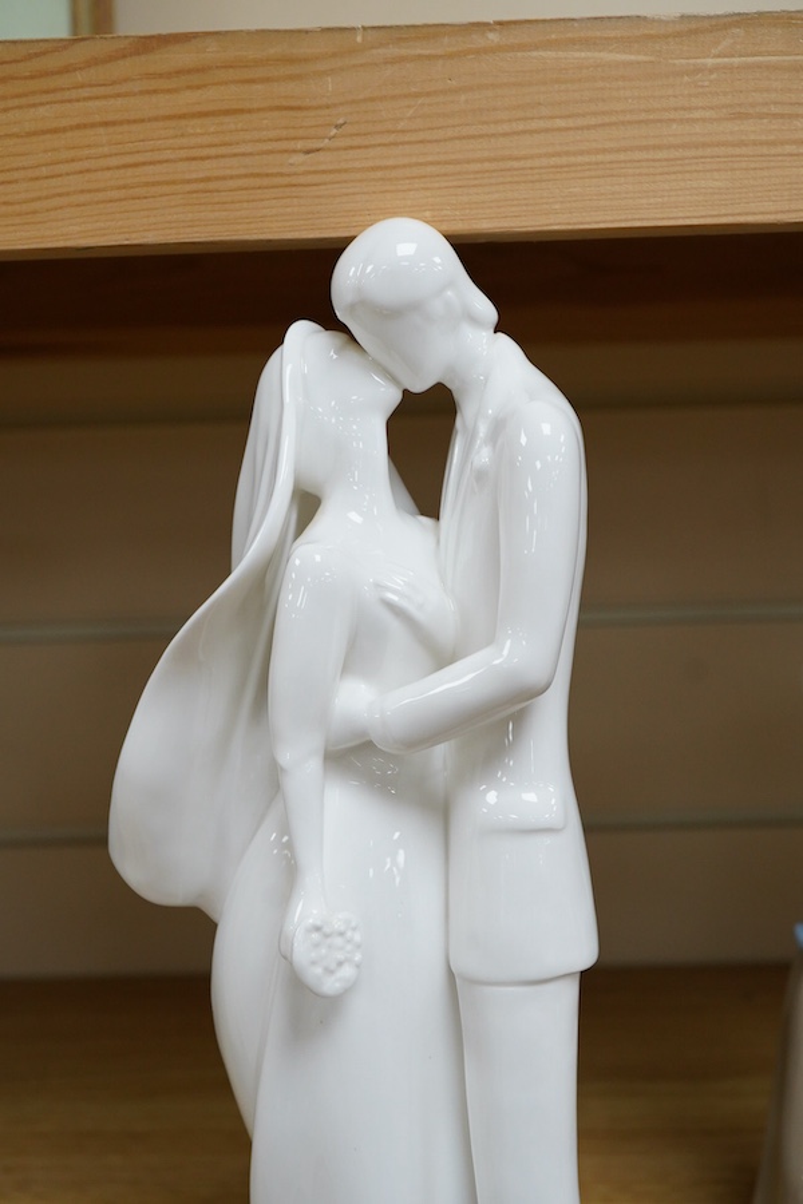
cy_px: 602
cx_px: 402
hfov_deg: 29.9
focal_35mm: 45
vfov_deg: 43.6
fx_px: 1506
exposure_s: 1/125
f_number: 10
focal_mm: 30
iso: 1250
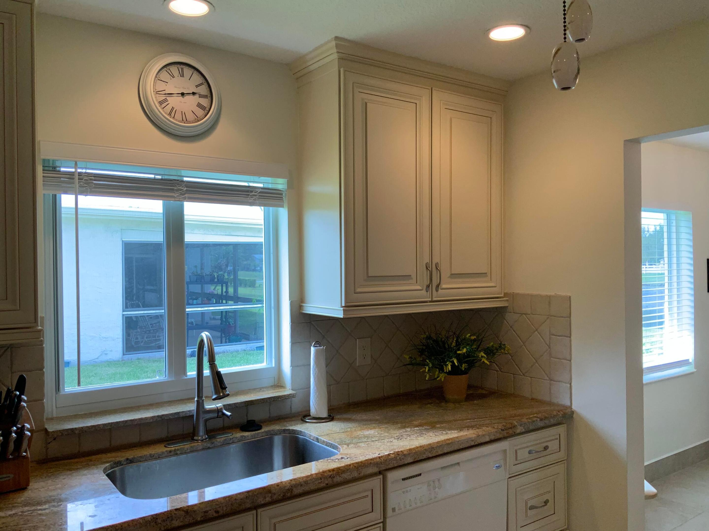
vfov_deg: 48.2
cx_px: 354
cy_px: 266
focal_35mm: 29
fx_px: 594
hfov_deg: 61.7
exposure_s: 1/120
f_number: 1.8
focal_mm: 3
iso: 50
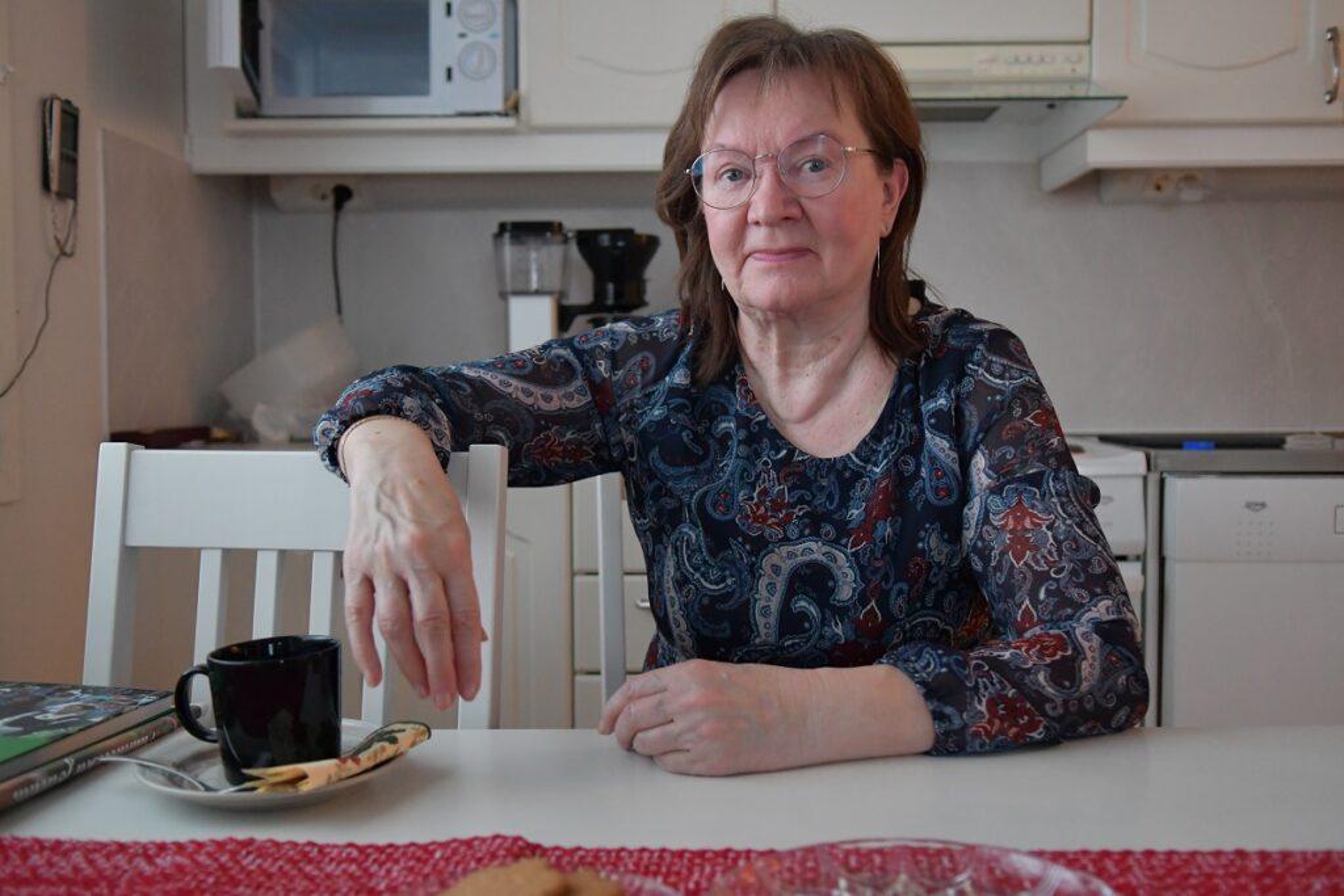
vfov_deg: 38.9
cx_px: 672
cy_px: 448
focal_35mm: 34
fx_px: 1269
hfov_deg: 55.8
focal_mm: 23
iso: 3200
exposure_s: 1/100
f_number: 2.8
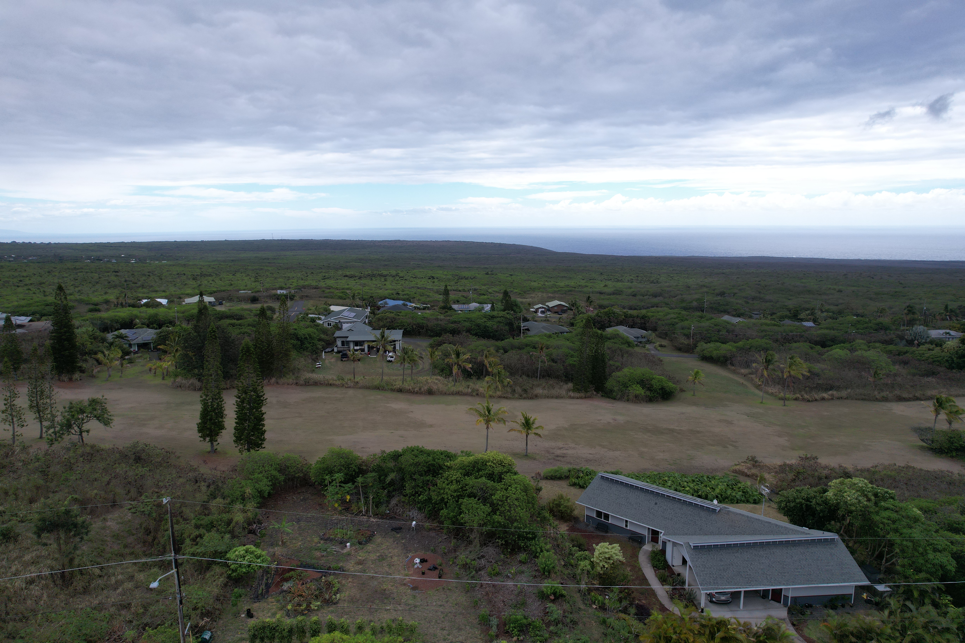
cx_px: 482
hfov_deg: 78.6
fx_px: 590
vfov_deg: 57.2
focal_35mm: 22
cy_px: 322
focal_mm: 8.38
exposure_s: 1/1000
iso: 100
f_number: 2.8
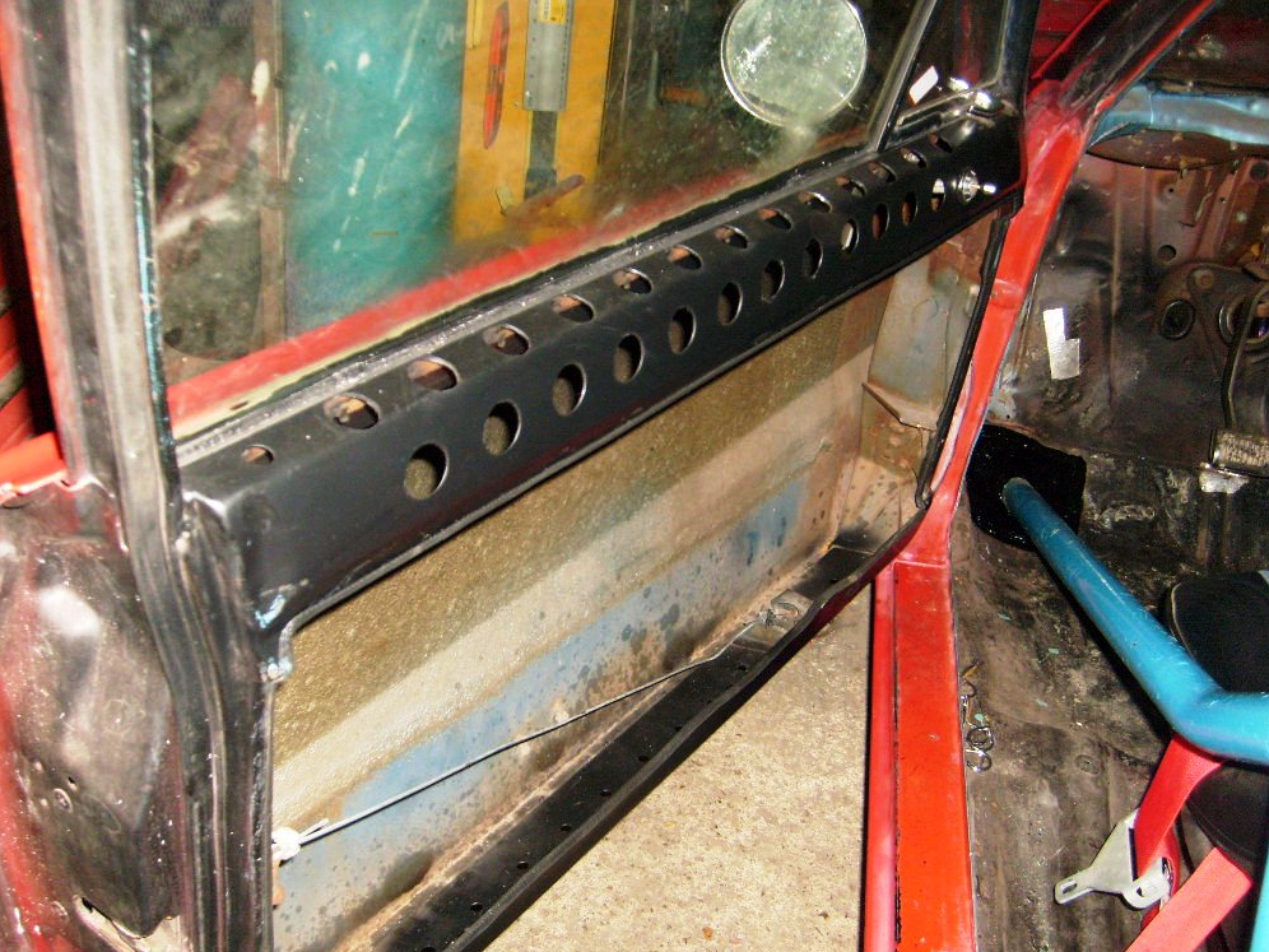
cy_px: 488
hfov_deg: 51.4
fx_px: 1320
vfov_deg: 39.7
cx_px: 620
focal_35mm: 36
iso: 120
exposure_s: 1/45
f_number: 2.8
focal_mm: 5.8
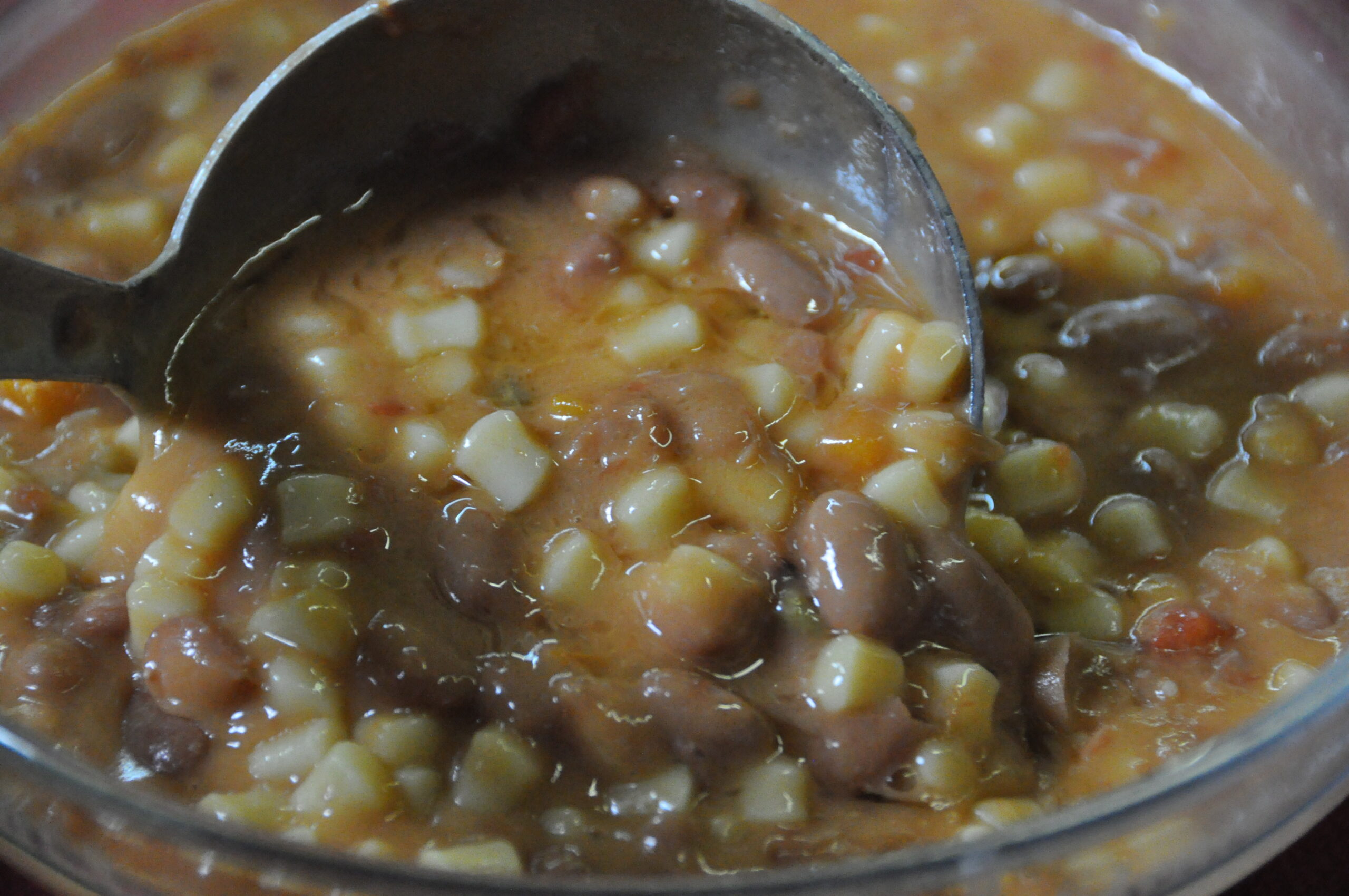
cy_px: 448
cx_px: 674
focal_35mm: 168
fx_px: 6287
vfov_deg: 8.1
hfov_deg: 12.2
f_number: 5.3
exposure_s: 1/80
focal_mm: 112
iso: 3200
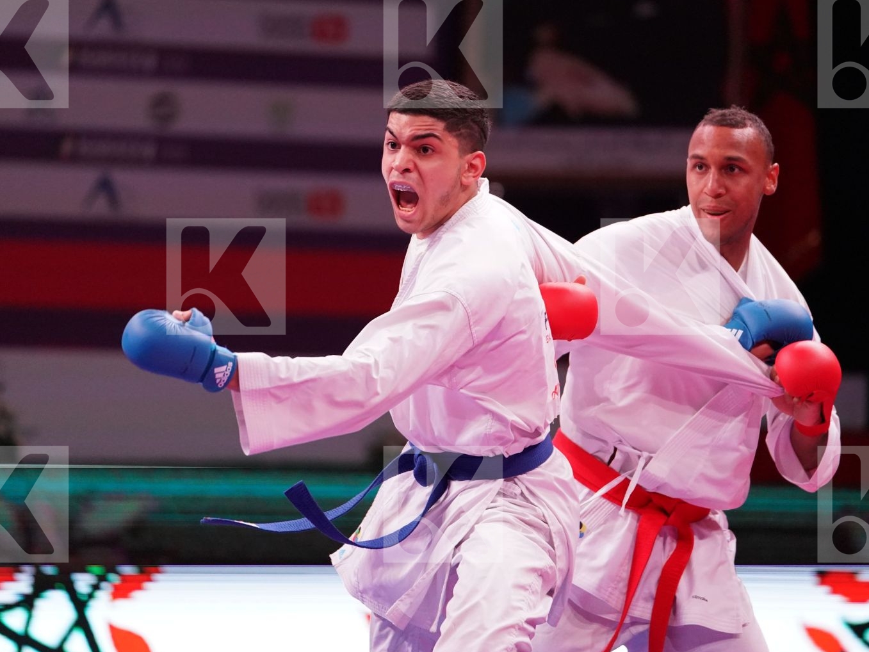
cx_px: 443
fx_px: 6402
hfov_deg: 7.8
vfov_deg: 5.8
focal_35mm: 255
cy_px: 277
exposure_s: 1/1000
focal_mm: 200
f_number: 2.8
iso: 5000
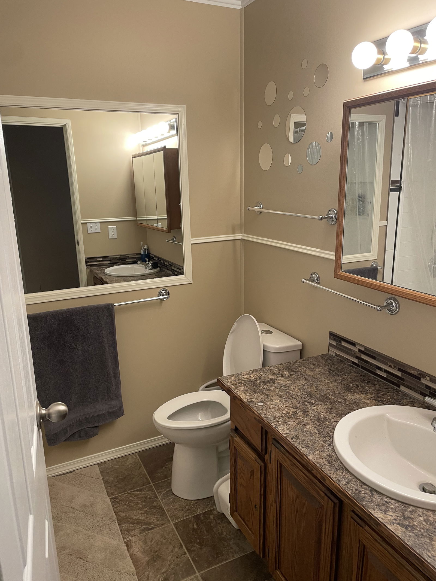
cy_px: 290
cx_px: 218
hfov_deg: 53.1
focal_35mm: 26
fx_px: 437
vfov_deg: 67.3
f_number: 1.6
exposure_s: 1/60
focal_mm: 4.2
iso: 100
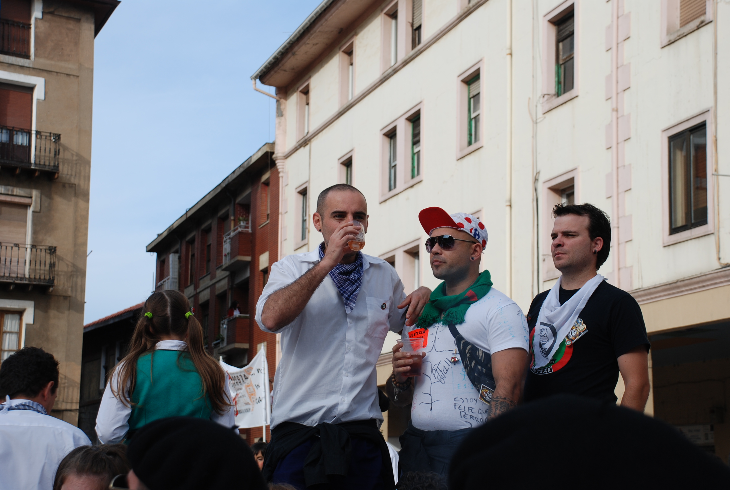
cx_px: 365
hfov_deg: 28.0
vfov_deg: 19.0
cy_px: 245
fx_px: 1463
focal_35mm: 72
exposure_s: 1/200
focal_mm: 48
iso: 100
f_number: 7.1
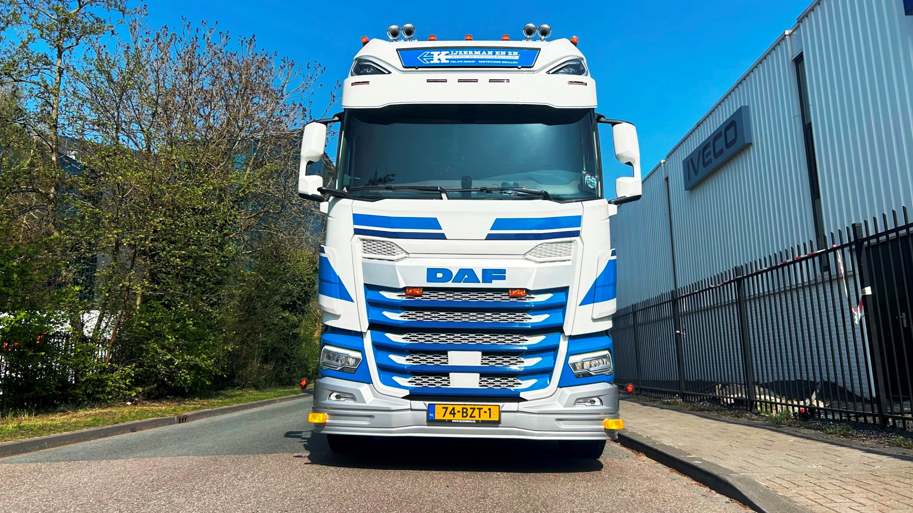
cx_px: 451
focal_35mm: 29
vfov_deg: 40.1
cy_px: 222
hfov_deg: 66.1
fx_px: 702
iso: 50
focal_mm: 5.7
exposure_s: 1/6211
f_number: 1.5
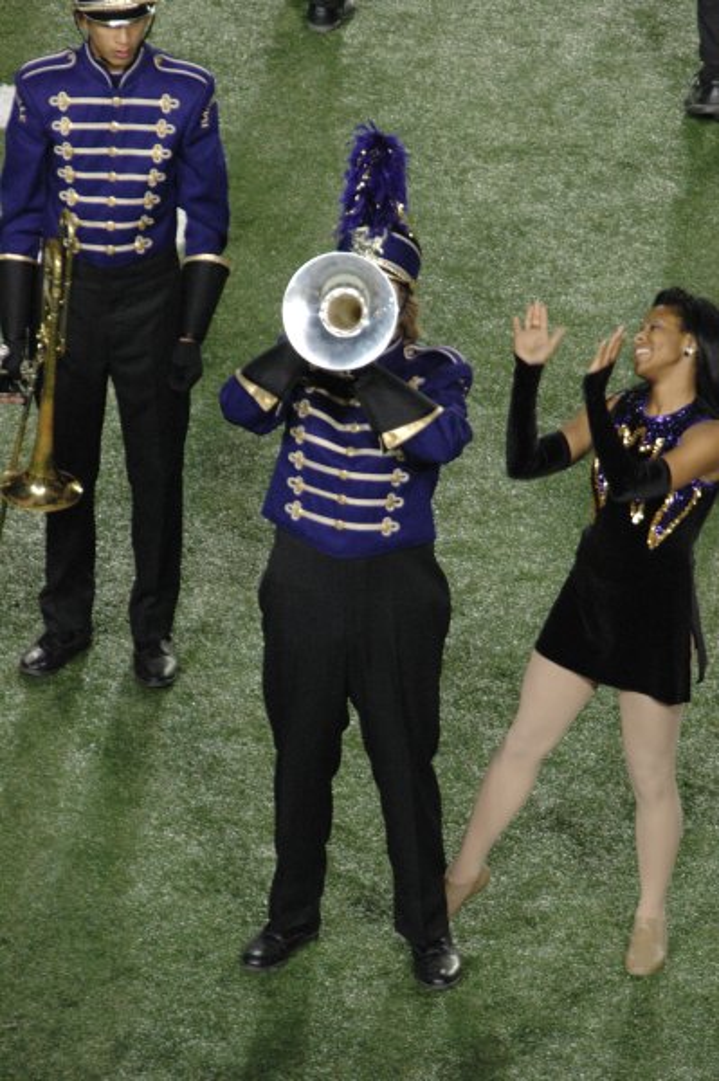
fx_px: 18005
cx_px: 360
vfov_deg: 3.4
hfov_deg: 2.3
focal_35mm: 600
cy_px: 540
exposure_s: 1/50
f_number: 5.6
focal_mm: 400
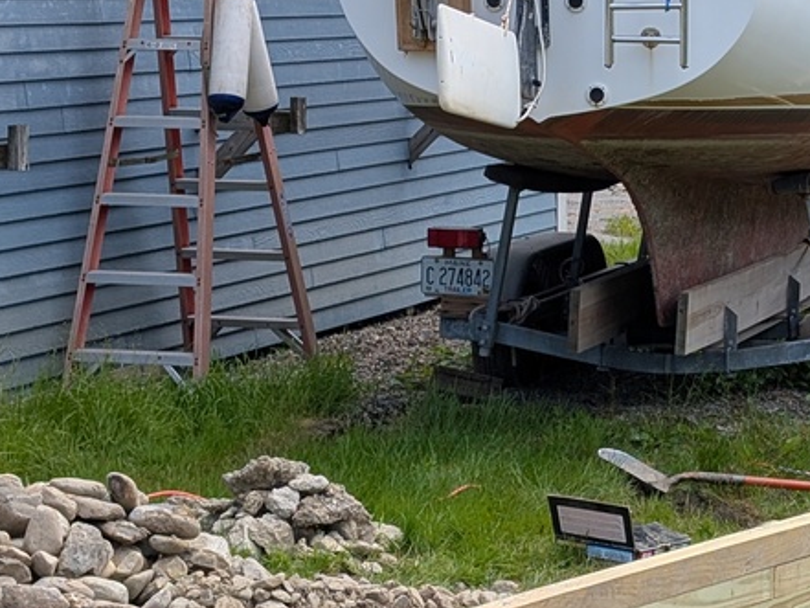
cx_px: 718
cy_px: 333
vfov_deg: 13.0
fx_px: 2668
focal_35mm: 114
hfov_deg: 17.0
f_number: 1.68
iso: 19
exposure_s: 1/749
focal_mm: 6.9
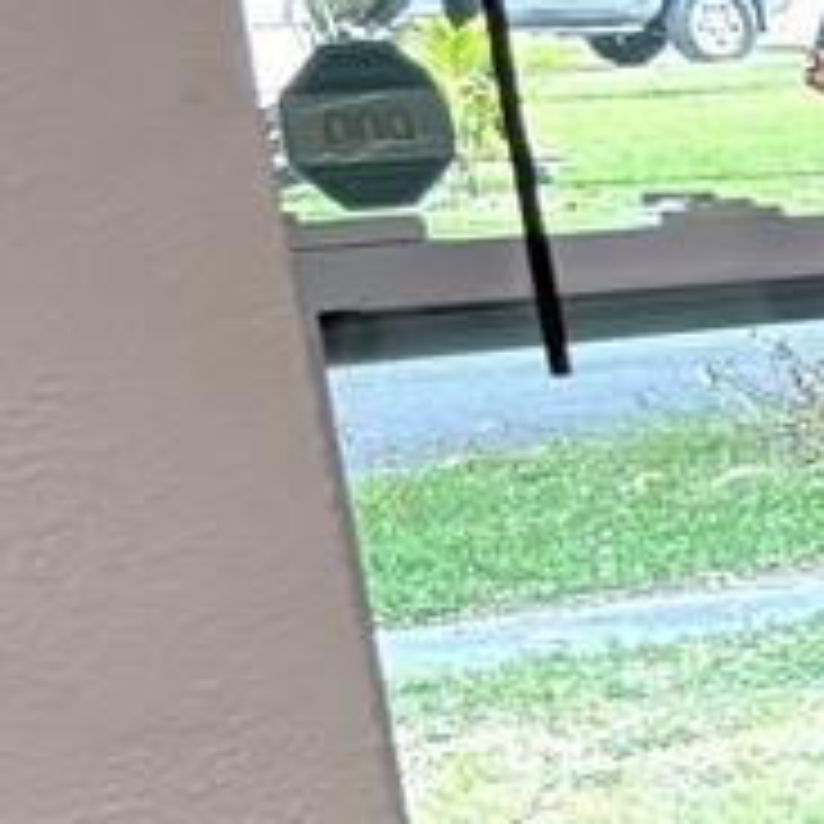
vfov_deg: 8.5
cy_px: 1220
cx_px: 3566
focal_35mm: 201
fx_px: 5413
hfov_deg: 6.5
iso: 125
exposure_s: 1/120
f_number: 1.6
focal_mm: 5.96
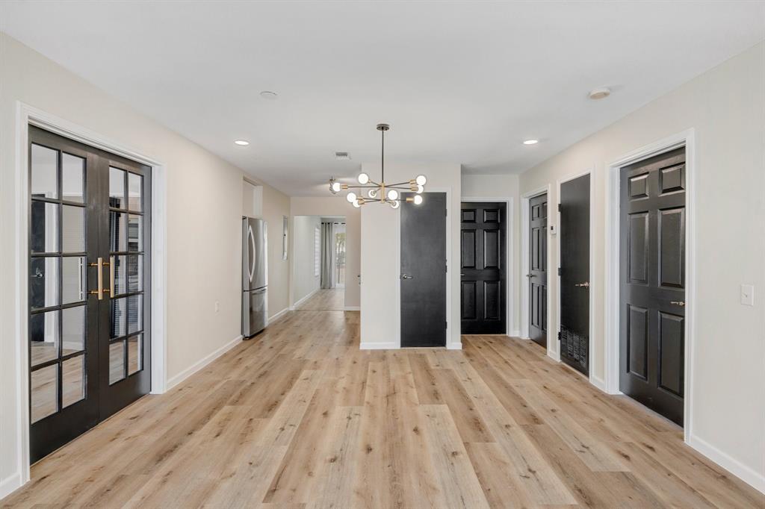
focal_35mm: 17
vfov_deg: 70.4
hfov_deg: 93.3
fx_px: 361
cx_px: 382
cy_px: 254
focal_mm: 17
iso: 400
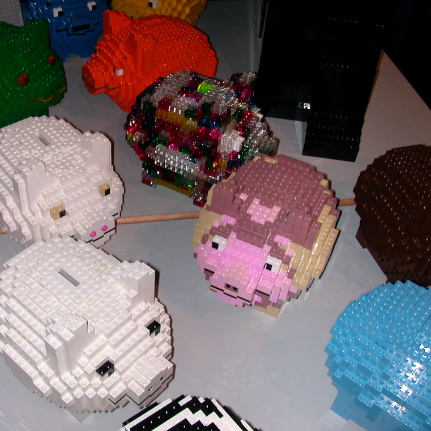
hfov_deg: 38.0
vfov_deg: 38.3
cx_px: 155
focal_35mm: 44
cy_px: 216
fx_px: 620
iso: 100
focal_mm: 5.6
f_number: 2.7
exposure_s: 1/59.9
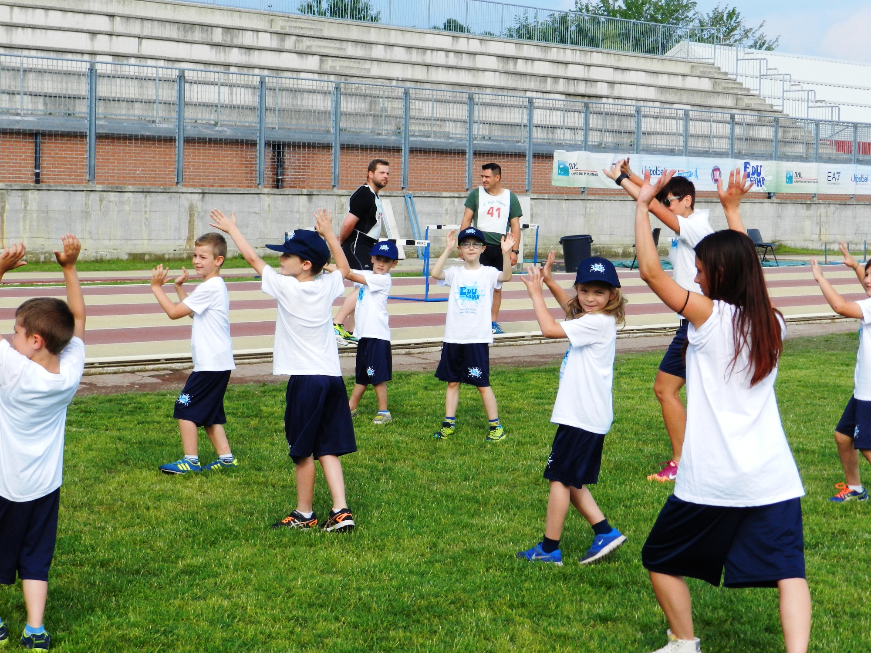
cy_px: 326
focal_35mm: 76
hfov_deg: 25.7
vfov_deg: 19.4
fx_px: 1912
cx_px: 436
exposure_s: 1/400
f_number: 4.8
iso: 160
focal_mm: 13.5
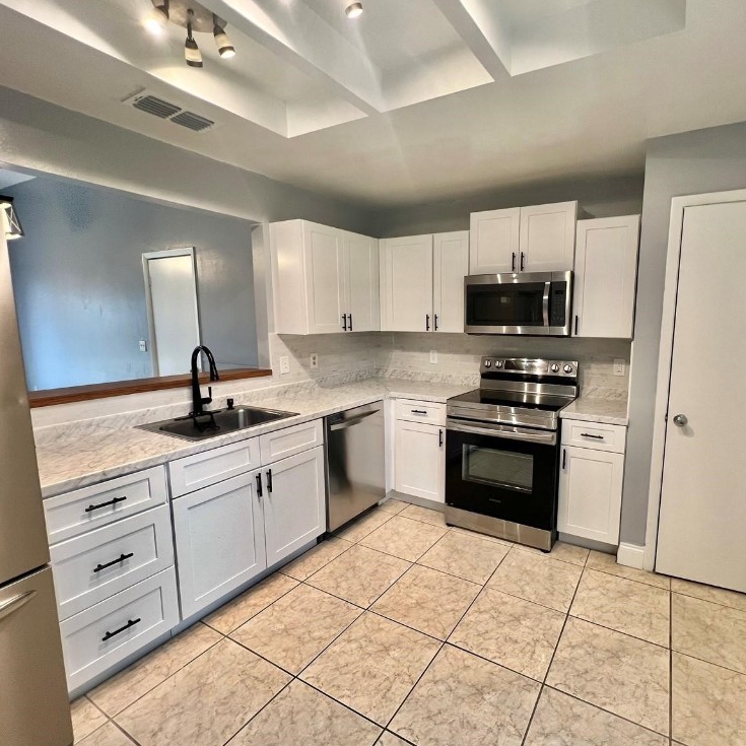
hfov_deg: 86.4
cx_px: 446
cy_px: 370
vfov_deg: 87.4
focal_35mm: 16
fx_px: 390
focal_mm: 1.57
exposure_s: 1/60
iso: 125
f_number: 1.8
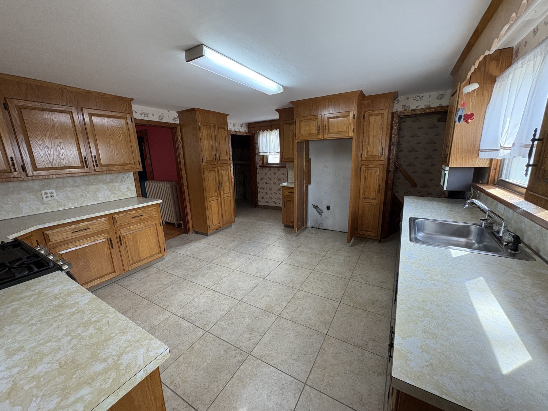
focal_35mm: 14
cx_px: 274
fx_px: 222
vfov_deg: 85.7
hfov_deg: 102.1
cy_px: 206
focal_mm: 2.22
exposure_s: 1/60
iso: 400
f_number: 2.2
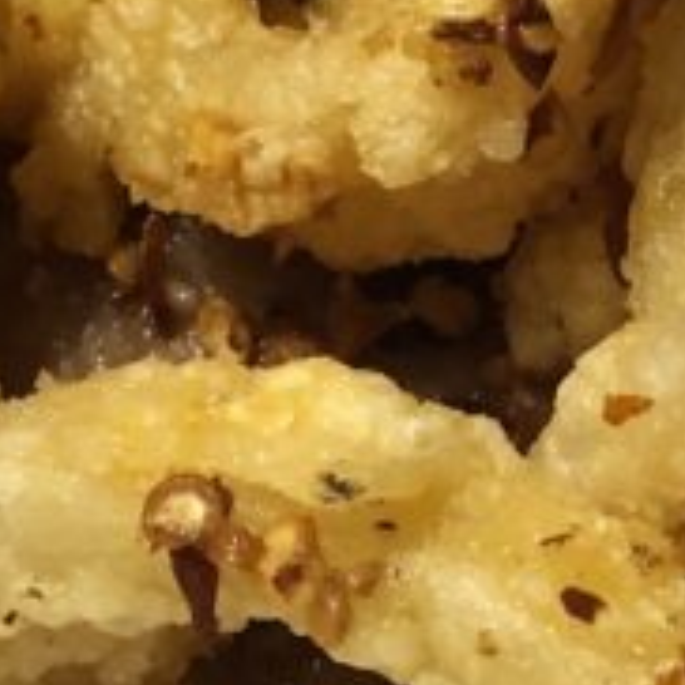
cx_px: 836
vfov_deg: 12.1
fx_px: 3112
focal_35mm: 139
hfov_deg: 12.3
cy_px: -271
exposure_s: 1/13
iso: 100
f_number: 1.8
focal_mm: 3.99
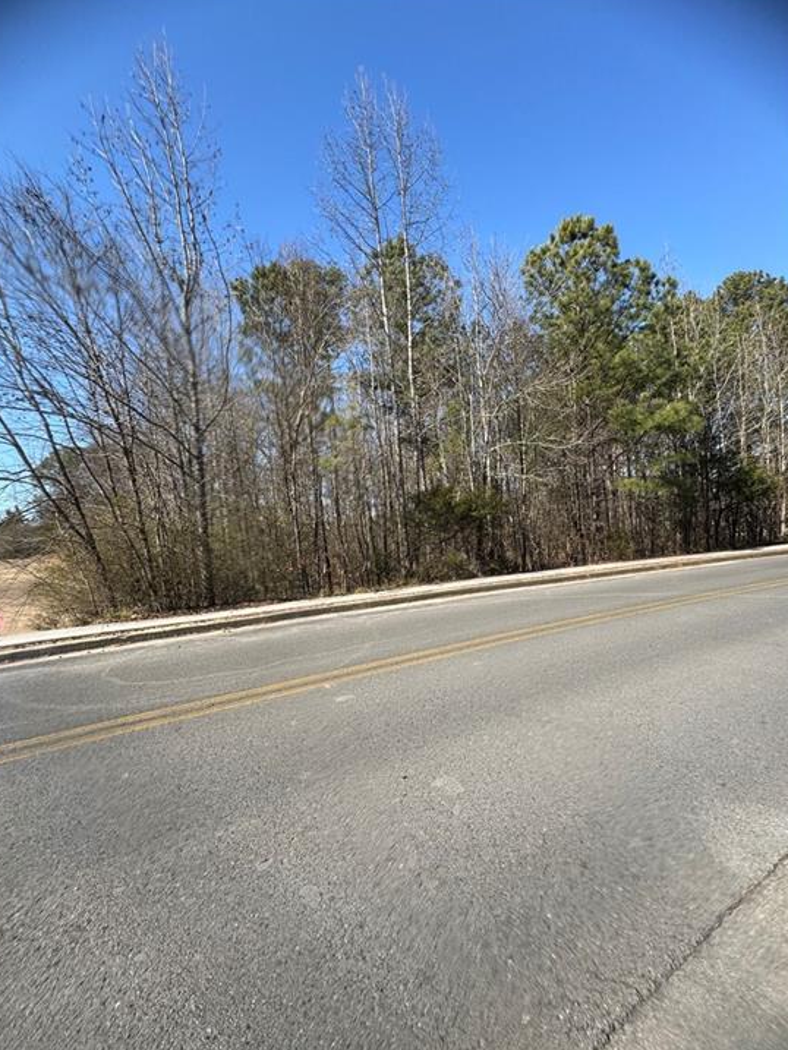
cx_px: 378
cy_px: 548
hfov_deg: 81.7
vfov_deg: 98.1
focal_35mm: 15
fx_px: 455
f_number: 2.2
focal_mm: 2.22
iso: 50
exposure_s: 1/910
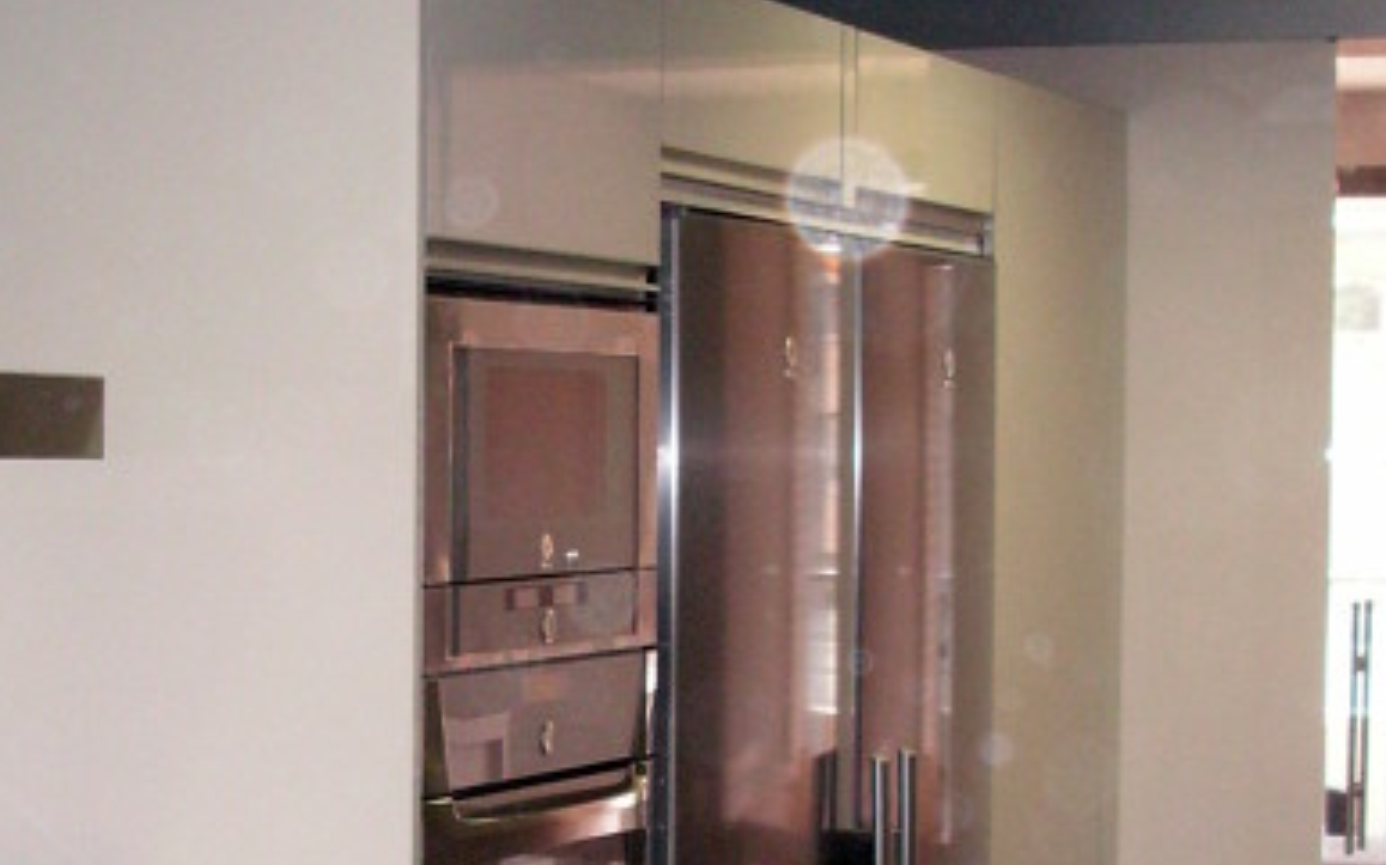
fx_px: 3550
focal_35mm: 94
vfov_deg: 13.7
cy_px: 887
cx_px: 422
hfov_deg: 22.0
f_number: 3.3
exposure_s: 1/45
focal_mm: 6.3
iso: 160
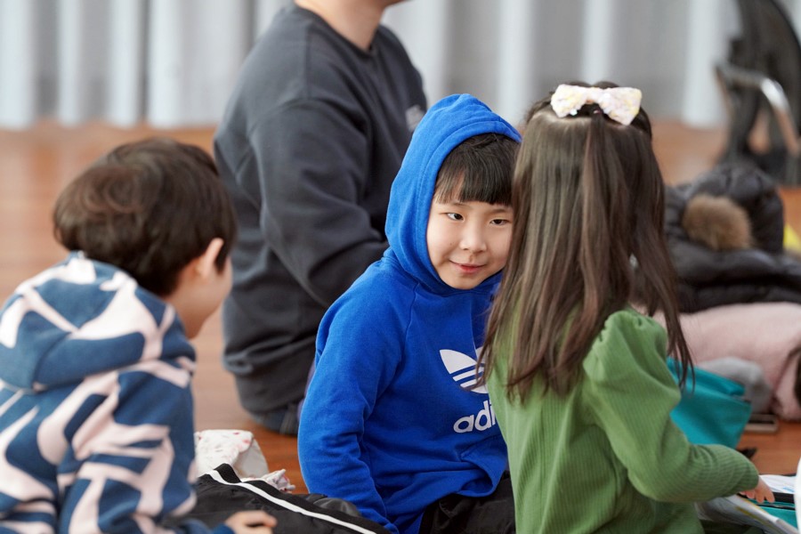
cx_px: 400
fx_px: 4450
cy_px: 267
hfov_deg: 10.3
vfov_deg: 6.9
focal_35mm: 200
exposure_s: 1/250
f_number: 4
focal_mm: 200
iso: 2500
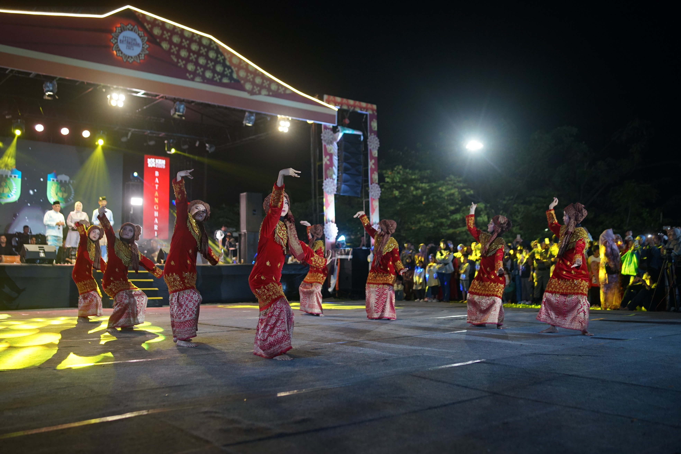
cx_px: 340
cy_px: 227
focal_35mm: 35
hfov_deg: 54.4
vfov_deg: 37.9
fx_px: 662
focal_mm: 35
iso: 1250
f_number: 2
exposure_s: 1/250
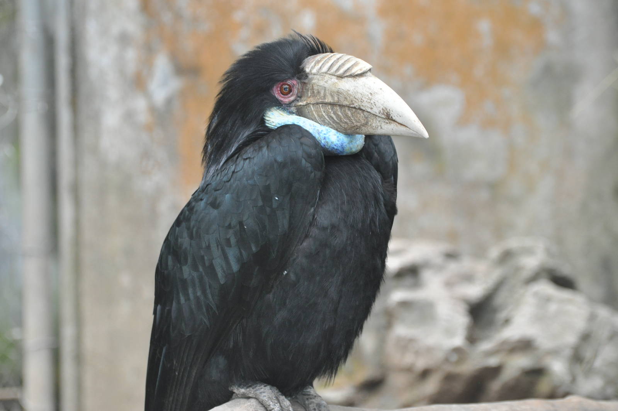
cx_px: 309
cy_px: 206
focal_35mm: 330
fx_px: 5659
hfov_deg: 6.3
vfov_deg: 4.2
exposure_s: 1/60
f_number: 5.3
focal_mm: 220
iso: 800
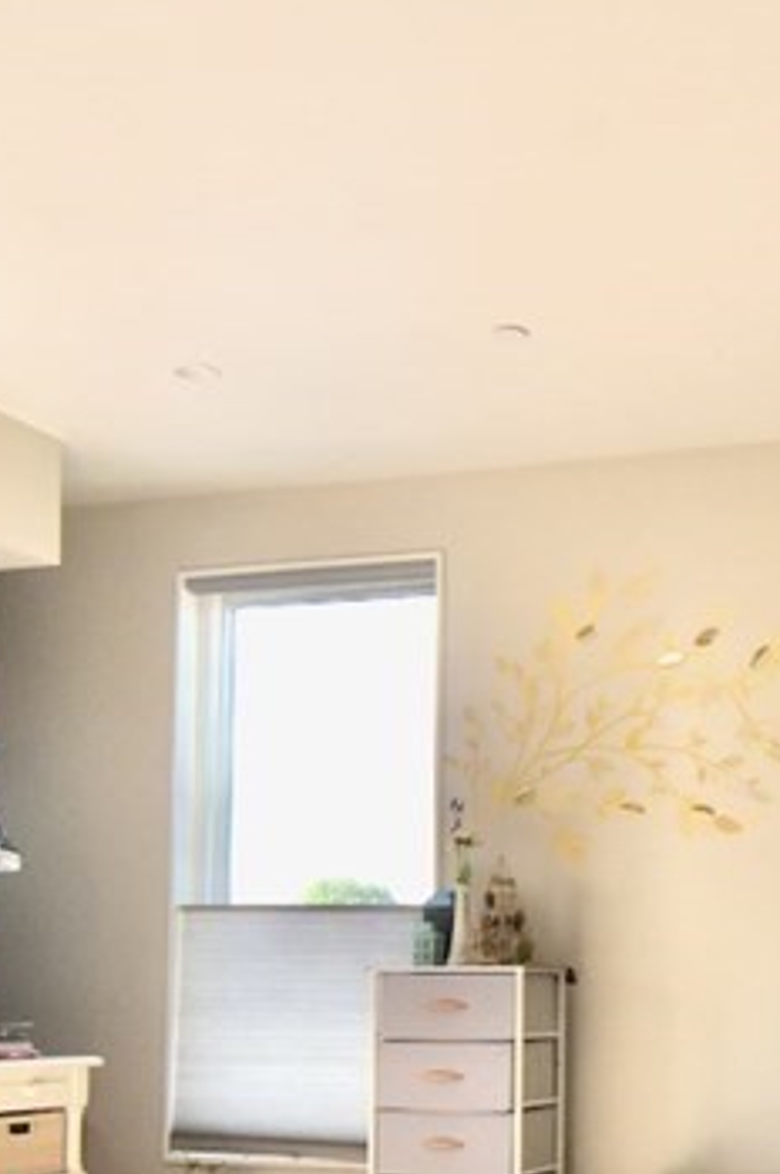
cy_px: 896
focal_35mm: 48
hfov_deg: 26.4
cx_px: 760
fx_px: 1578
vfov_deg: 39.6
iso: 800
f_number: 6.3
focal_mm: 11
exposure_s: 1/160
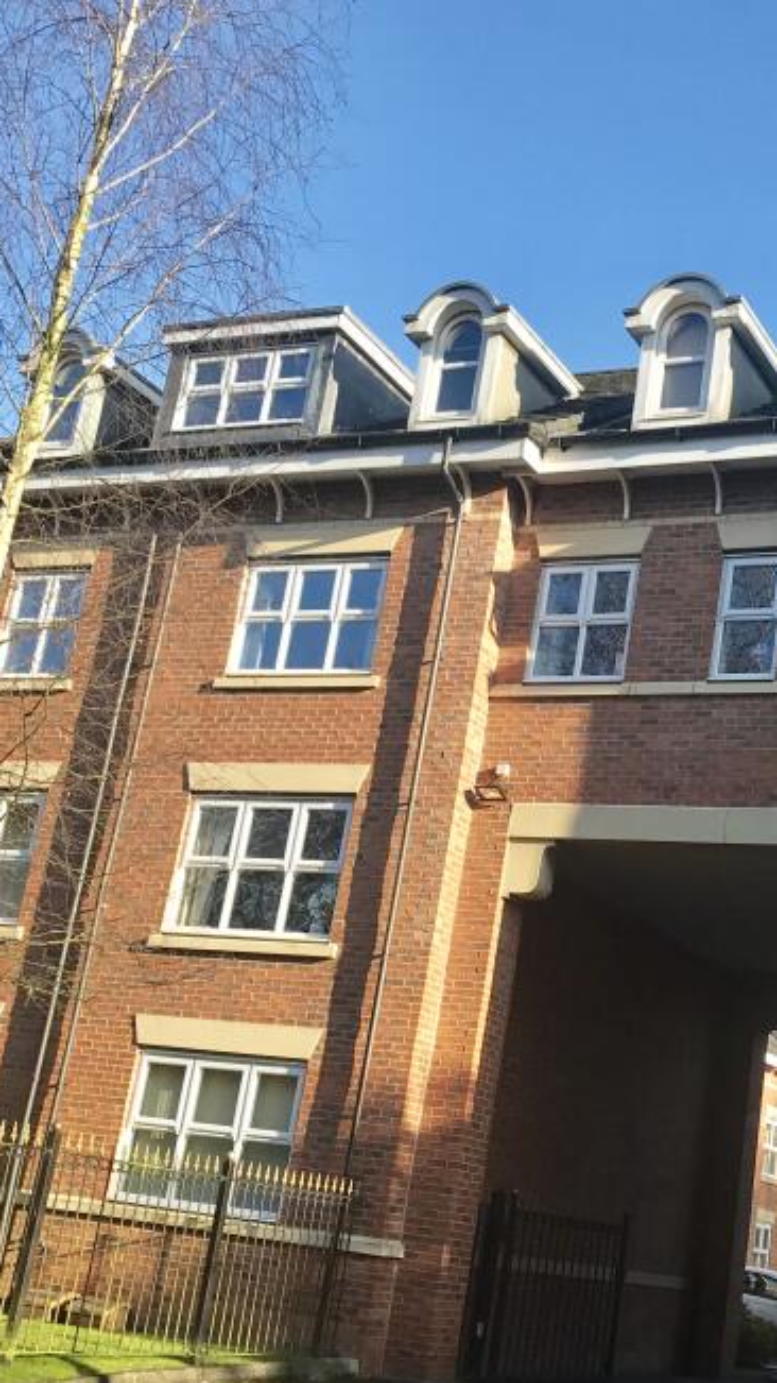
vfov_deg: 42.9
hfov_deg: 24.5
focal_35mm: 48
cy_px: 714
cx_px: 624
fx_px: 1759
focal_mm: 3.99
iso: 20
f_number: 1.8
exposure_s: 1/699
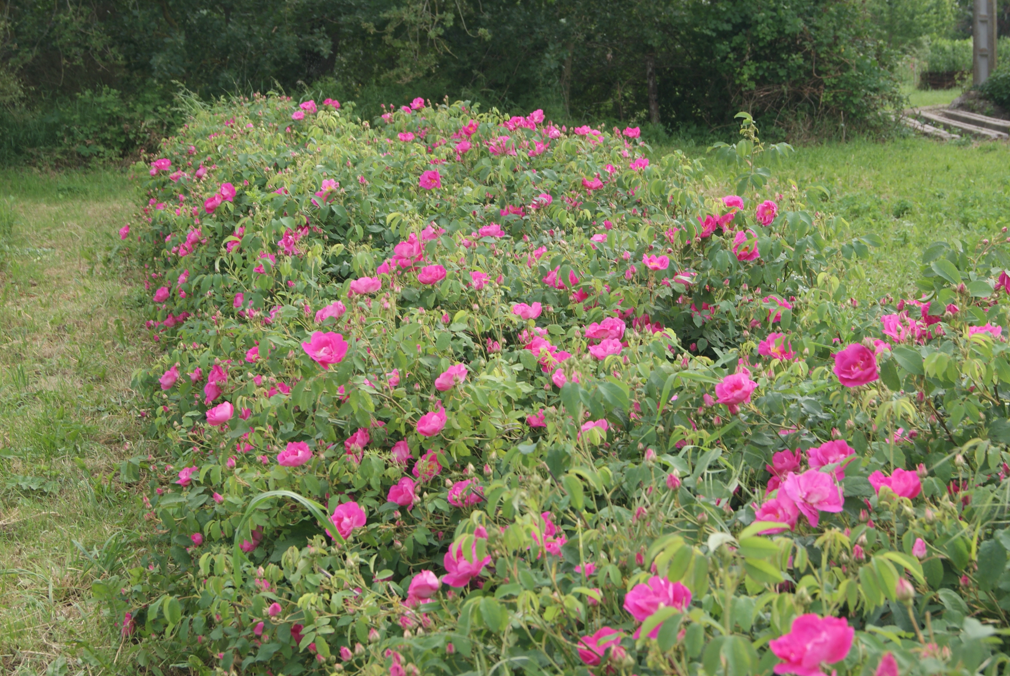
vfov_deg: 20.5
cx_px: 566
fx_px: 1872
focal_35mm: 67
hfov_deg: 30.2
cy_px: 353
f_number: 8
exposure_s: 1/80
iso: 100
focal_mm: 35
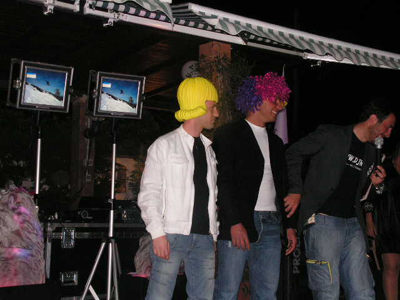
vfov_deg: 25.7
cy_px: 150
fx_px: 659
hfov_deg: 33.8
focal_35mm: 57
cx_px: 200
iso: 200
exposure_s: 1/60
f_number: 3.3
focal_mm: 9.6
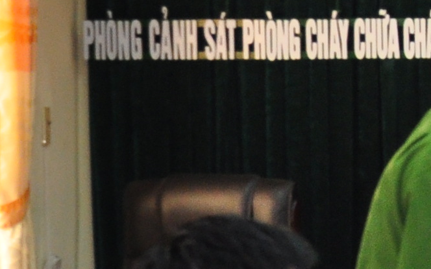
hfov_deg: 7.3
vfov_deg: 4.8
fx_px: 3242
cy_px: 93
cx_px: 887
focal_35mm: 276
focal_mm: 28
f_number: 4
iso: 640
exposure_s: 1/60
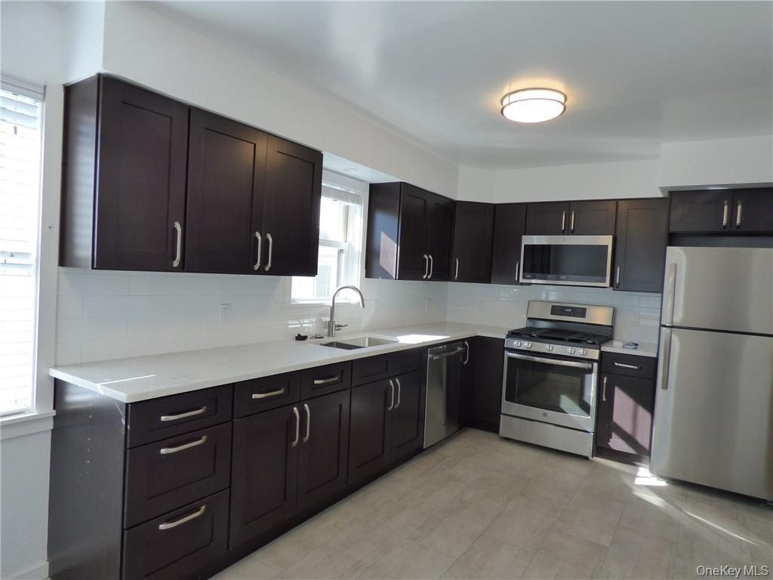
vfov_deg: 66.0
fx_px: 447
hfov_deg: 81.7
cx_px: 386
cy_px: 290
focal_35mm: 20
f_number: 2.8
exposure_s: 1/100
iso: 250
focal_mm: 3.58
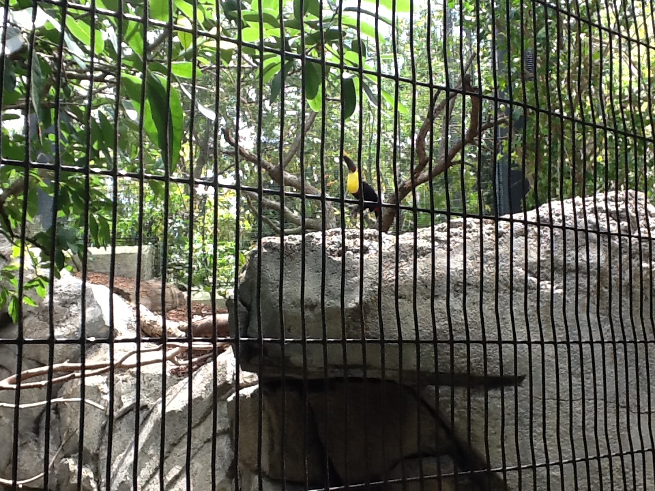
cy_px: 246
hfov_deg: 56.8
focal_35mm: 32
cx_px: 328
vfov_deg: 44.2
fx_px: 606
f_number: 2.4
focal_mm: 2.03
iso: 64
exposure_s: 1/260
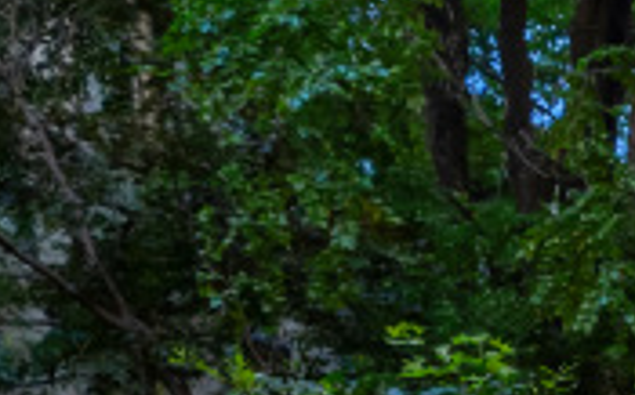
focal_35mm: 140
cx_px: 1747
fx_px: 2420
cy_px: 1071
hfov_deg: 11.1
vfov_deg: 8.3
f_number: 7.1
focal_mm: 24
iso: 500
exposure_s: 8
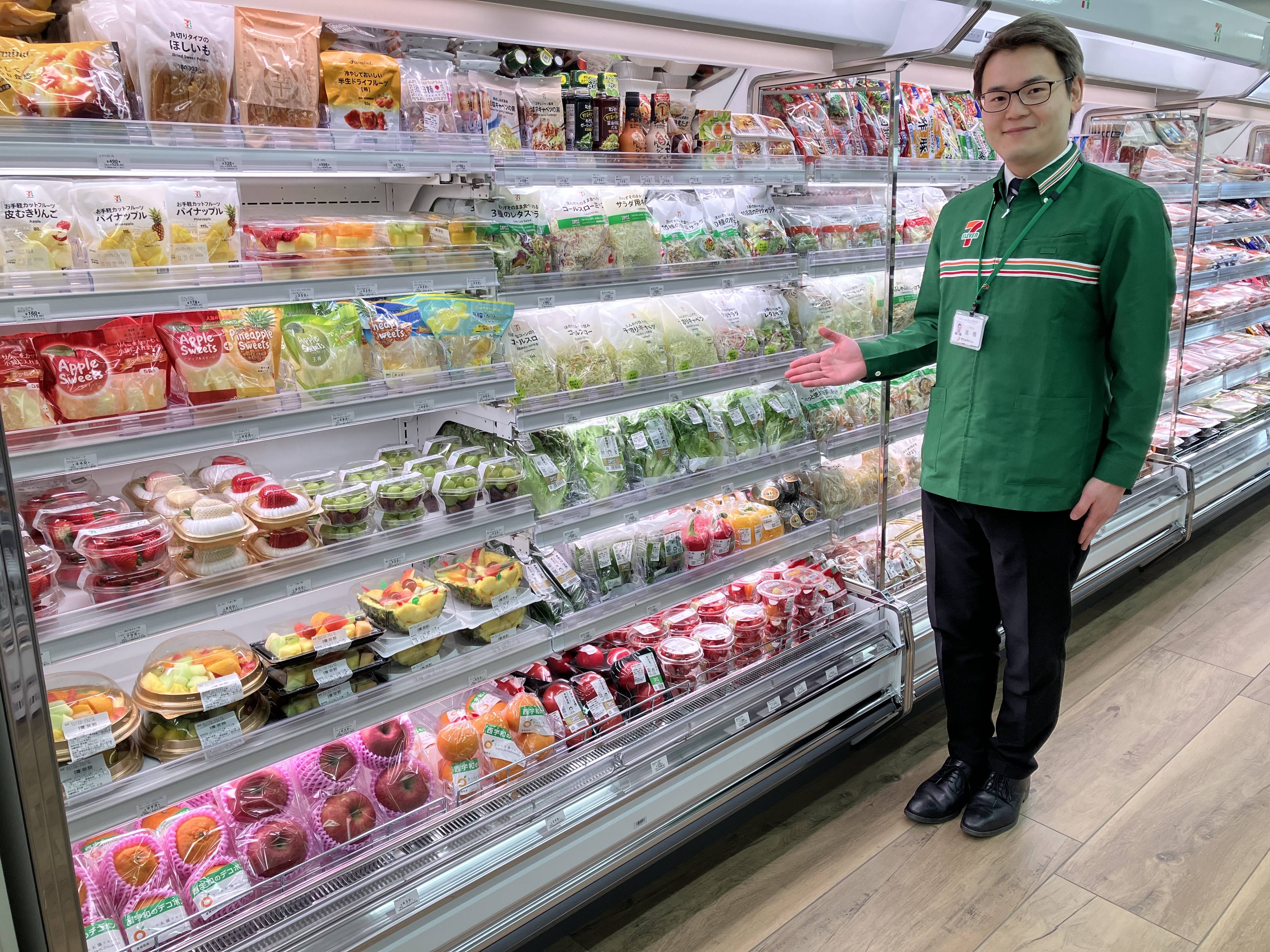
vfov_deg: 49.7
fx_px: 1027
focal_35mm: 28
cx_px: 635
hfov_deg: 63.4
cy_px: 476
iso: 40
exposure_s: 1/121
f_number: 1.8
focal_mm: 3.99
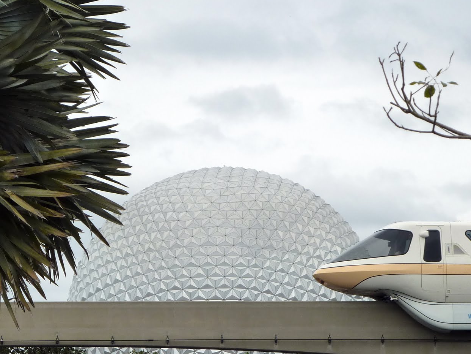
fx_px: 2490
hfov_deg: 10.8
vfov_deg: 8.1
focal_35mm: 183
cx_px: 279
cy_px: 263
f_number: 5.6
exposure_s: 1/640
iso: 125
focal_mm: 18.2
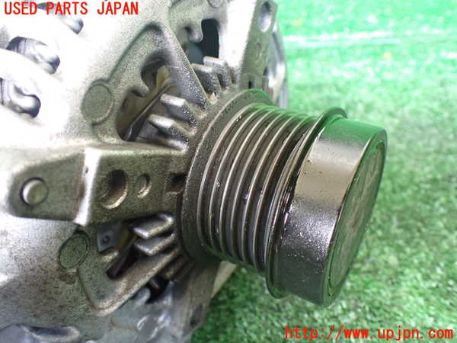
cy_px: 172
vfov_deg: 46.8
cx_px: 228
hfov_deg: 60.0
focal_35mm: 30
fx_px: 396
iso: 800
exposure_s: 1/40
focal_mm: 5.4
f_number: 2.3
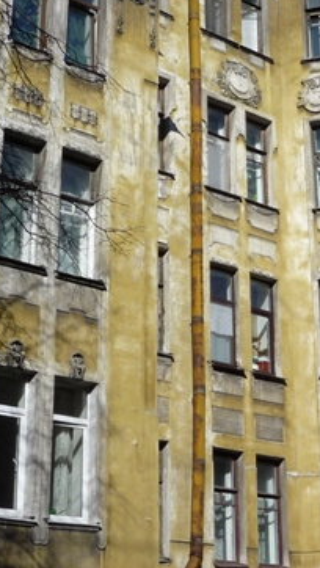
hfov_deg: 15.5
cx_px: 301
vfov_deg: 27.5
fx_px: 1160
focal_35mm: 77
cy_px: 242
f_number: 5.6
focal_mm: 5.2
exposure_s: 1/640
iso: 100
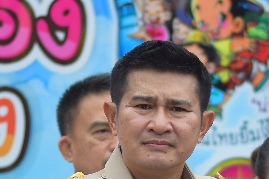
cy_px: 149
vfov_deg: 5.1
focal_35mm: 267
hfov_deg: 7.7
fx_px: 1995
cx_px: 157
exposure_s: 1/3200
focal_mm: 50
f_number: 1.8
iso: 400
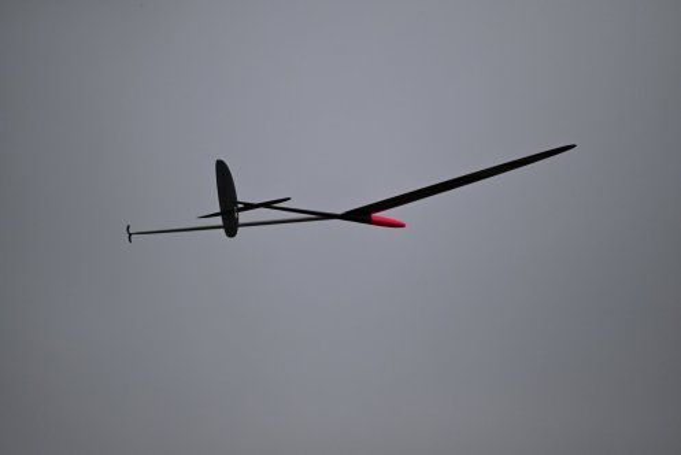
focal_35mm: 380
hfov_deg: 5.4
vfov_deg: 3.6
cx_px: 340
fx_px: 7192
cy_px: 228
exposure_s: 1/2000
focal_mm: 380
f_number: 6.3
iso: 1250
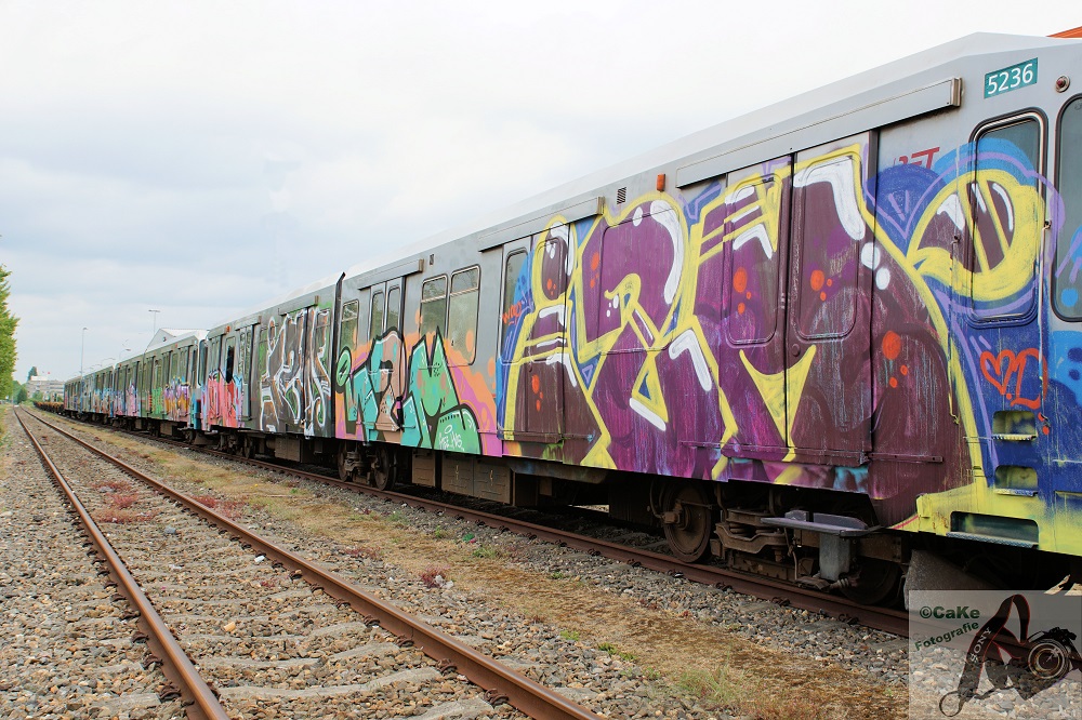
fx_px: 1082
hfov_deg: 53.1
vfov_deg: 36.8
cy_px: 360
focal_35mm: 36
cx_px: 541
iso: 100
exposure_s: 1/200
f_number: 6.3
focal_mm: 24
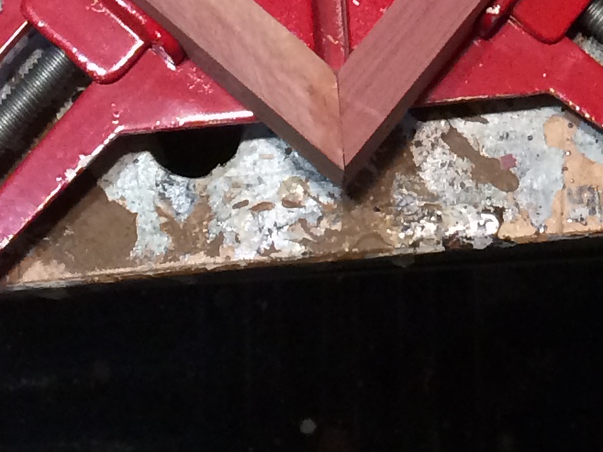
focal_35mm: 144
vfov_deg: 9.4
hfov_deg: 13.6
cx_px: 482
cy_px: -559
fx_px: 2509
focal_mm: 4.15
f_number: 2.2
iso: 125
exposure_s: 1/30
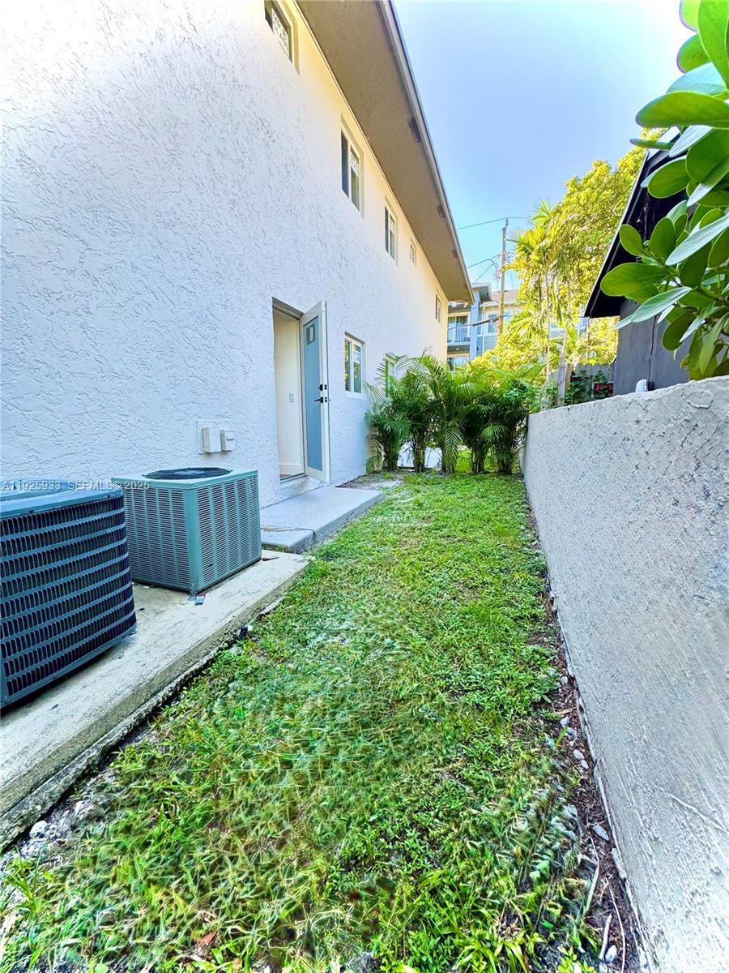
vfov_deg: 102.1
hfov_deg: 85.7
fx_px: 393
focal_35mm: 14
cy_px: 486
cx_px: 364
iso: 50
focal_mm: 2.22
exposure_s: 1/99
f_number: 2.2
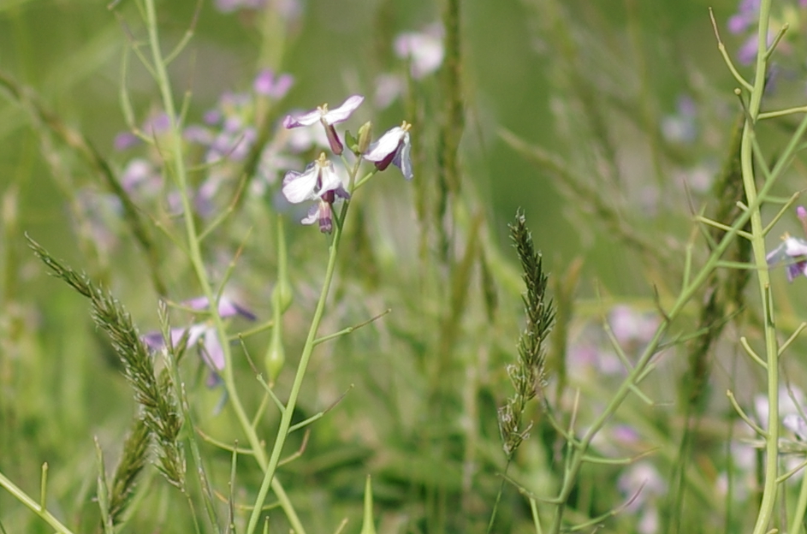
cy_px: -99
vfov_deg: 2.1
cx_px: 450
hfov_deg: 3.1
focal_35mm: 664
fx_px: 14850
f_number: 2.8
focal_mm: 85
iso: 100
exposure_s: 1/1000
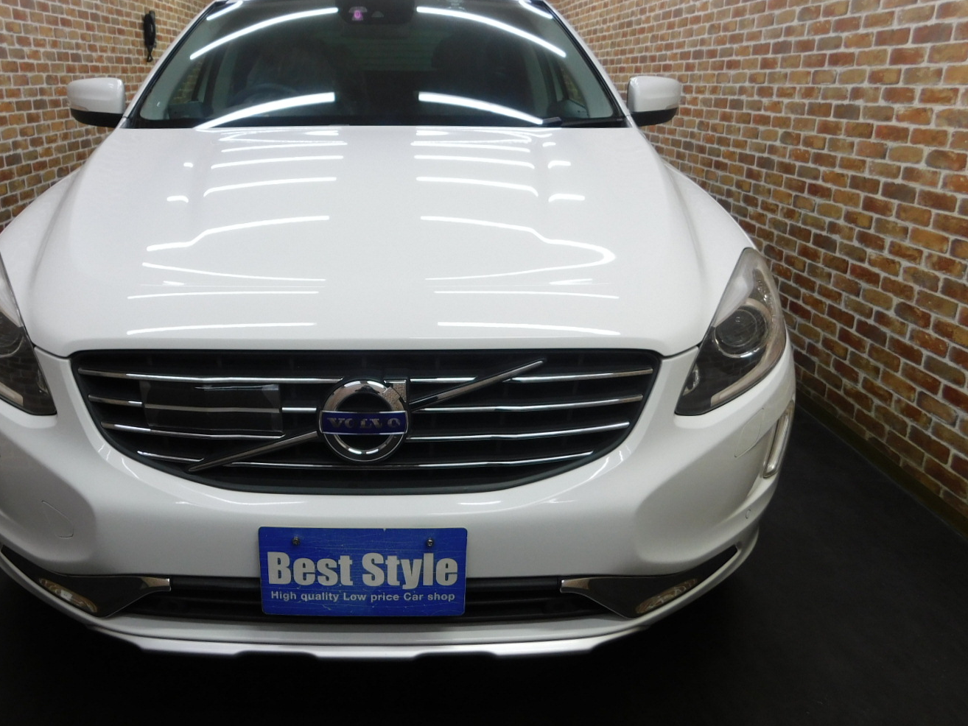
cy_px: 339
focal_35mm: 28
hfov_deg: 62.8
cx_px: 379
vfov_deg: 49.7
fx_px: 783
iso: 125
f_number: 3
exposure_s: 1/30
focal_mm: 4
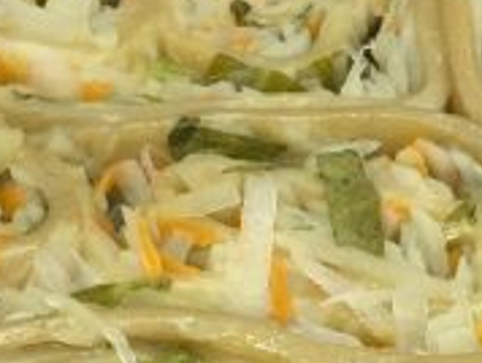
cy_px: 456
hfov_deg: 17.1
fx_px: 1590
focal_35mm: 114
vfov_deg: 12.7
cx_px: 368
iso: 64
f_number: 2.2
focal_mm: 4.15
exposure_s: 1/17
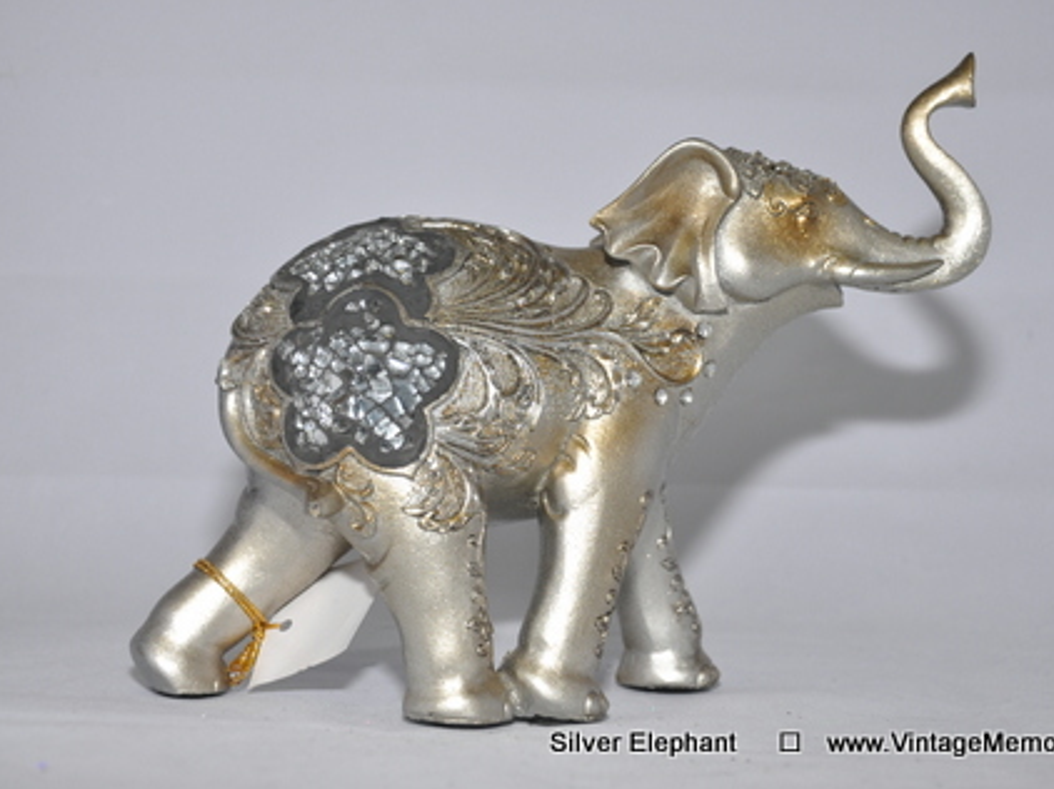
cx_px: 579
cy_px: 393
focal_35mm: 82
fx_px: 2495
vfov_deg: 18.0
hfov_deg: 23.8
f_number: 5
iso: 200
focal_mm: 50
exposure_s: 1/25
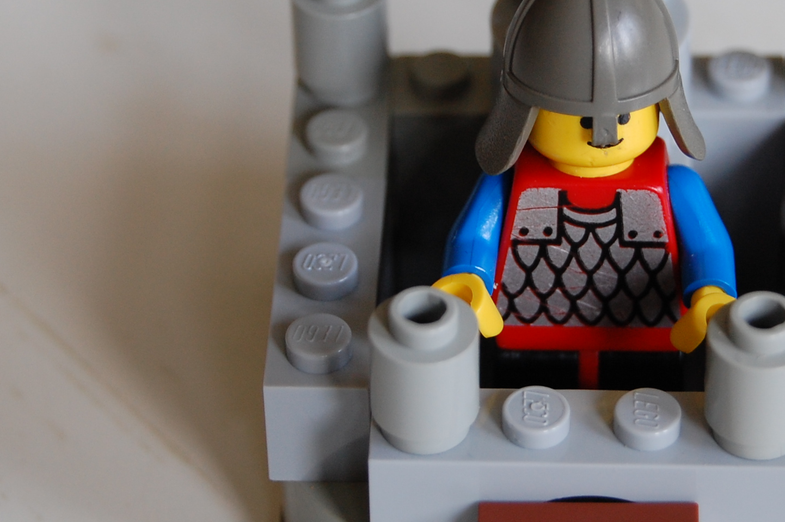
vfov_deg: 8.0
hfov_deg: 11.9
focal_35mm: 172
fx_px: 3748
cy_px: 237
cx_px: 563
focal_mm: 55
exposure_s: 1/40
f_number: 5.6
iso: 400
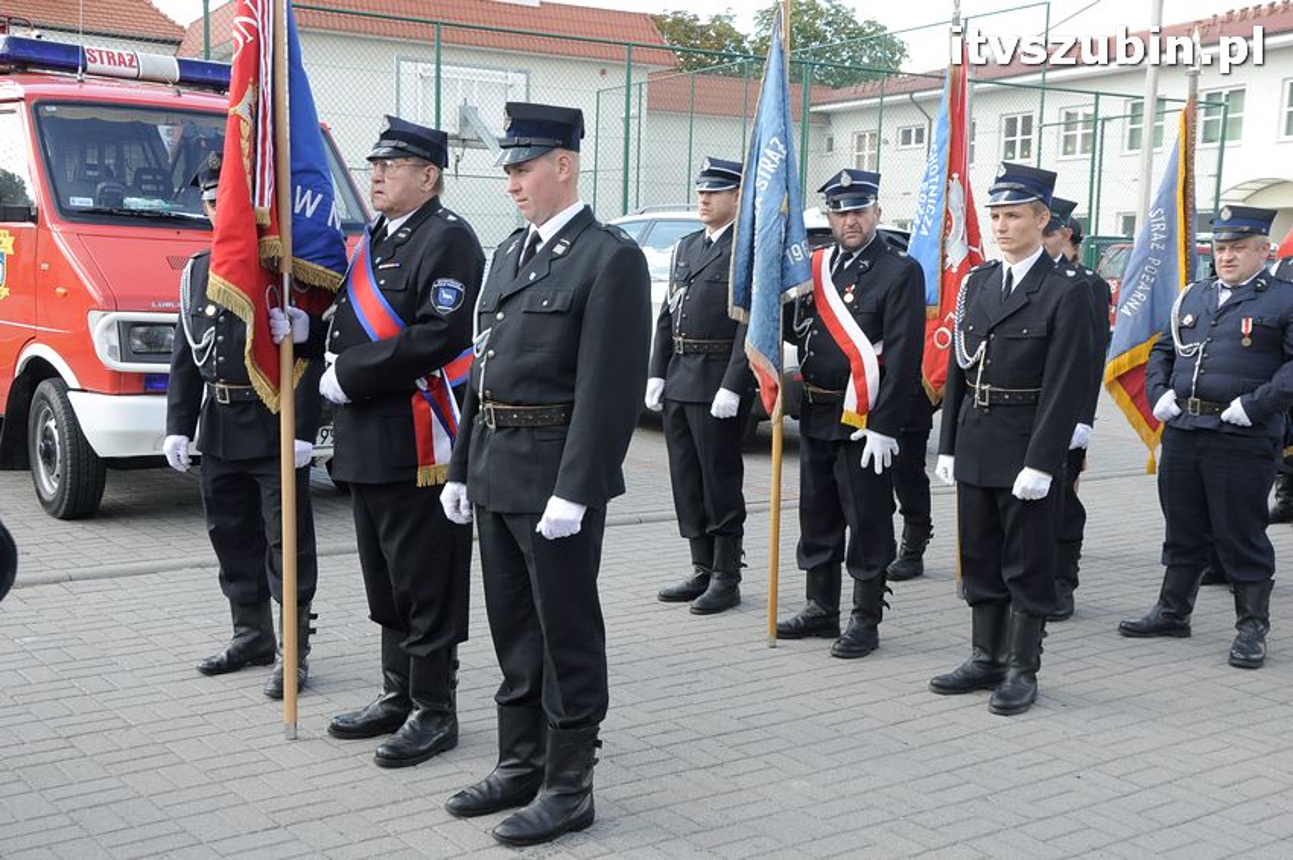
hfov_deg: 46.4
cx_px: 646
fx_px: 1507
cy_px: 430
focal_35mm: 42
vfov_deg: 31.8
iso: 800
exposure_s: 1/320
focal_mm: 28
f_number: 9
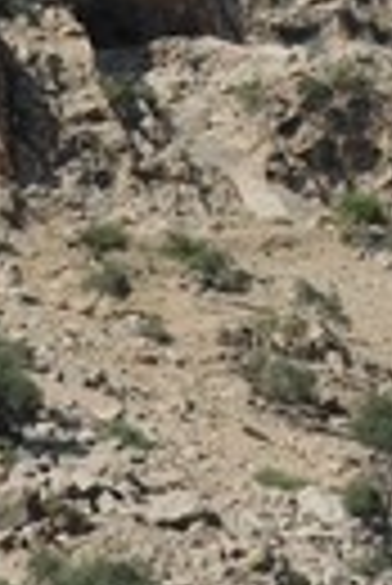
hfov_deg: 4.6
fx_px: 4912
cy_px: -128
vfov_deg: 6.8
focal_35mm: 302
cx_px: 230
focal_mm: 65
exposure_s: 1/320
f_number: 9
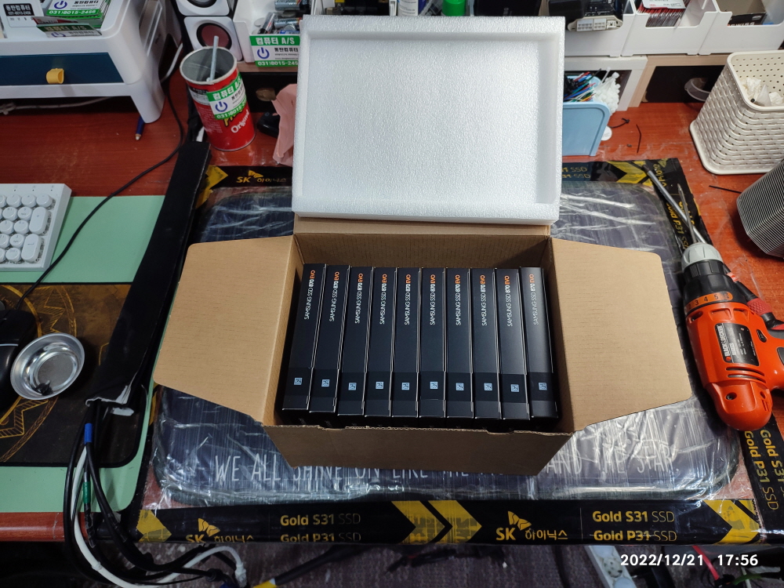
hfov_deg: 71.6
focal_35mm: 24
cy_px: 294
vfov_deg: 56.8
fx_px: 544
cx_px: 392
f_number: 1.89
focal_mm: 5.89
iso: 124
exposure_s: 1/40
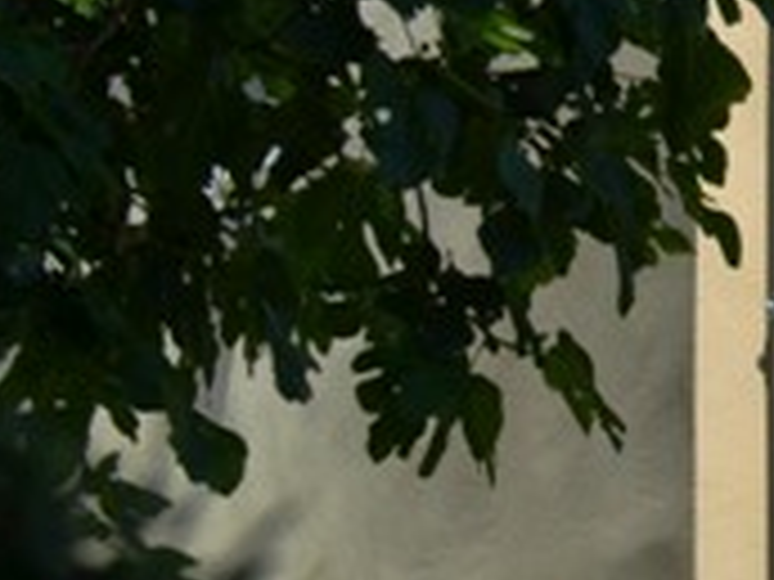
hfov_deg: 9.8
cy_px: 825
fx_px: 3466
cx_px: 2282
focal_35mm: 155
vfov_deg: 9.4
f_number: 9
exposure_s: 1/320
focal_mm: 18
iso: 100
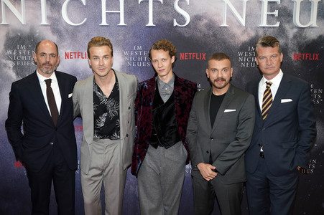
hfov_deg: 49.6
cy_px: 108
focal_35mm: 39
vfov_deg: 34.2
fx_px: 351
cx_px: 162
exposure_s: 1/160
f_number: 5.6
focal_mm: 39
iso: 640
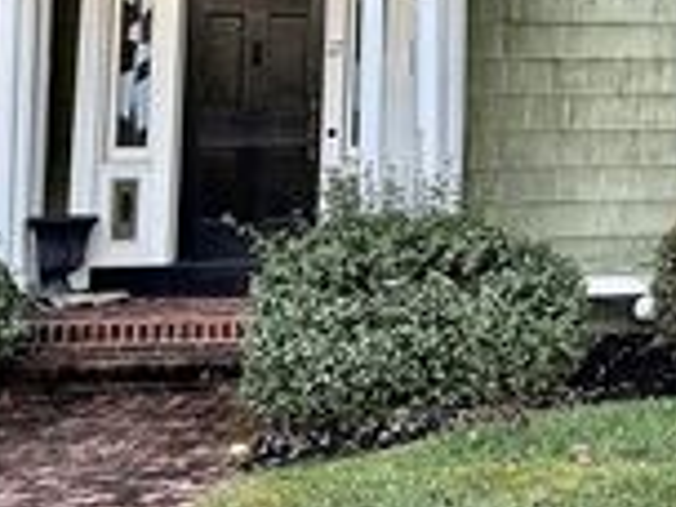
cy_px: -51
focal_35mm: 79
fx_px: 1543
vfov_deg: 18.0
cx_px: 921
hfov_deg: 21.8
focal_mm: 6.76
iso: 80
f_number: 1.78
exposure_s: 1/598
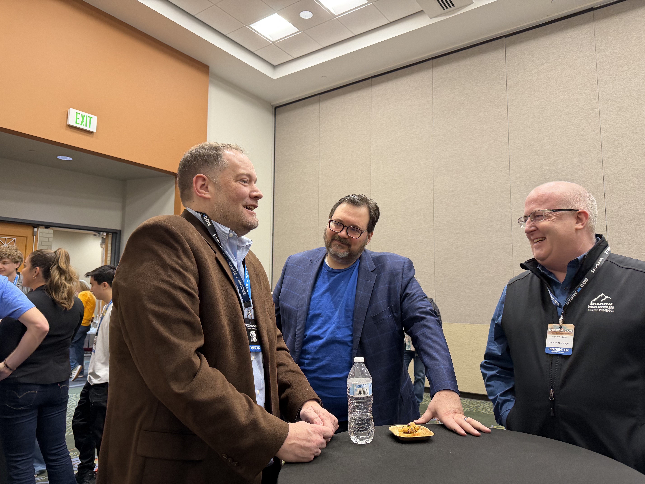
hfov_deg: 71.6
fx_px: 447
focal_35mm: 24
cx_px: 322
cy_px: 242
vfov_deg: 56.8
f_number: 1.78
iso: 200
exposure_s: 1/60
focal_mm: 6.76
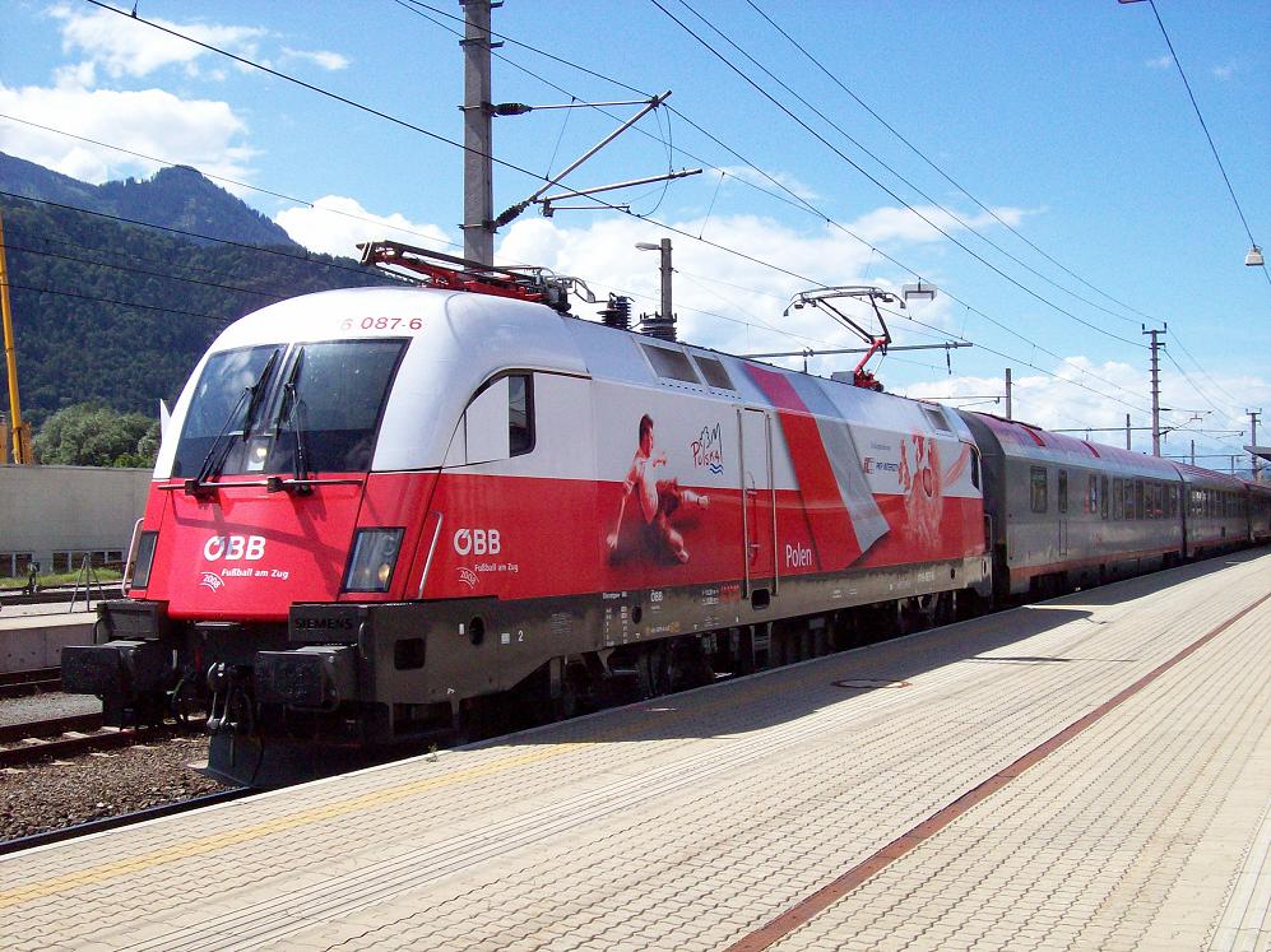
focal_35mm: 45
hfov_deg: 42.1
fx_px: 1652
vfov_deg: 32.2
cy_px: 476
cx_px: 636
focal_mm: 7.6
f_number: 5.4
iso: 160
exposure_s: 1/1195
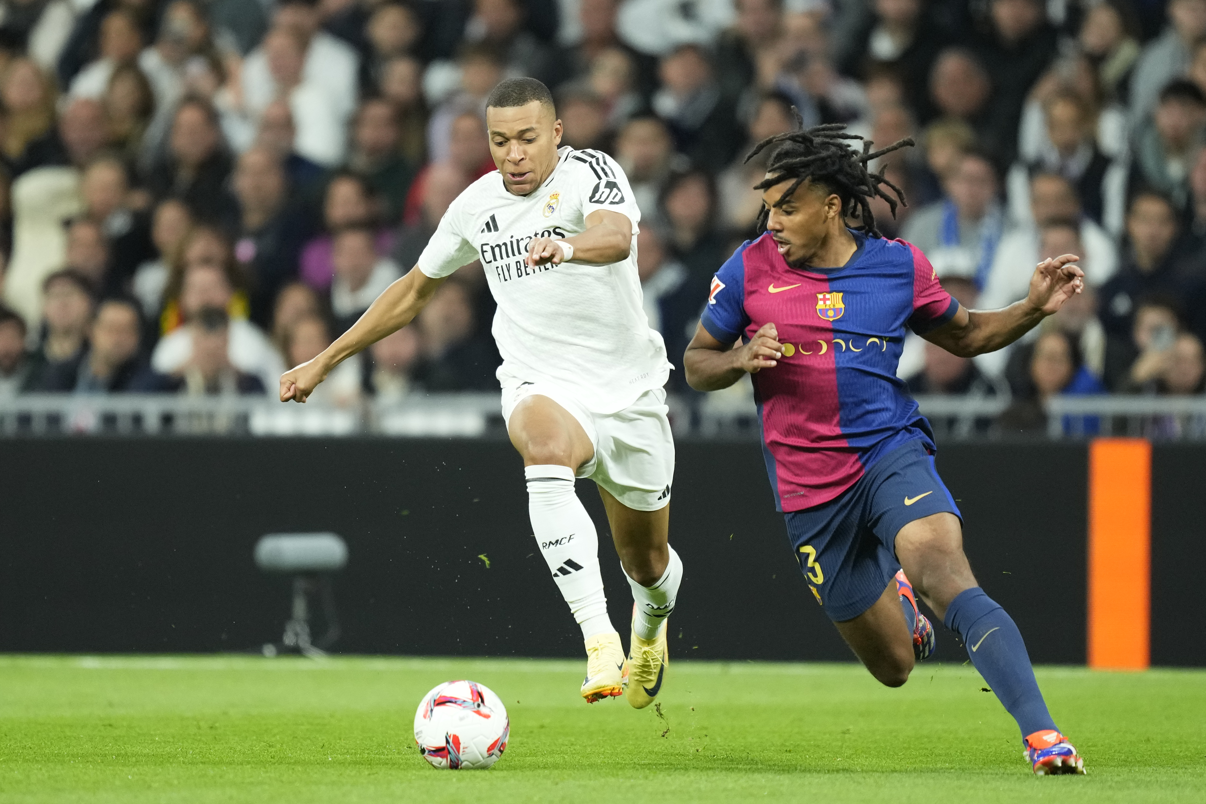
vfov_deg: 3.4
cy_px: 402
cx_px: 603
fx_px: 13399
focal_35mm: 400
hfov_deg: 5.2
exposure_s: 1/2000
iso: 3200
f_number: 2.8
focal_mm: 400
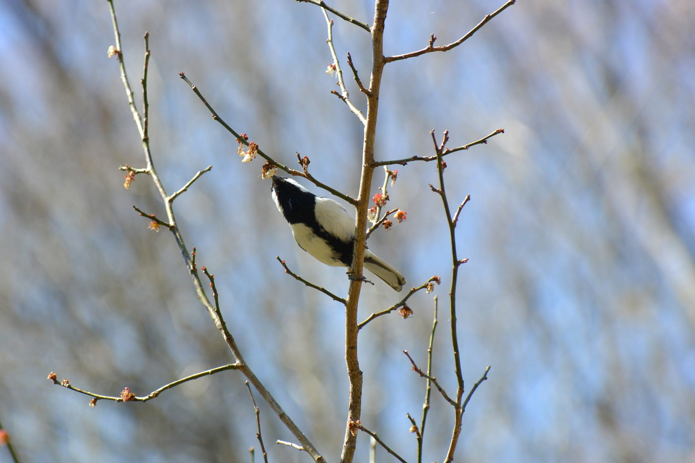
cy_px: 232
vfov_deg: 3.6
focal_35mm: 378
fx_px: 7297
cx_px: 348
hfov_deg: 5.5
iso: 200
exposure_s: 1/500
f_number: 5.6
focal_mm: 140
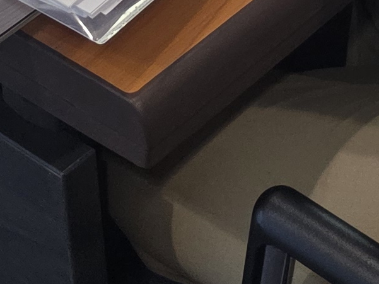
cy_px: -612
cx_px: 633
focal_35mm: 153
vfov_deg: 8.1
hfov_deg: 12.1
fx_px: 1675
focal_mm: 6.3
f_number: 1.7
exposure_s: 1/120
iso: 250
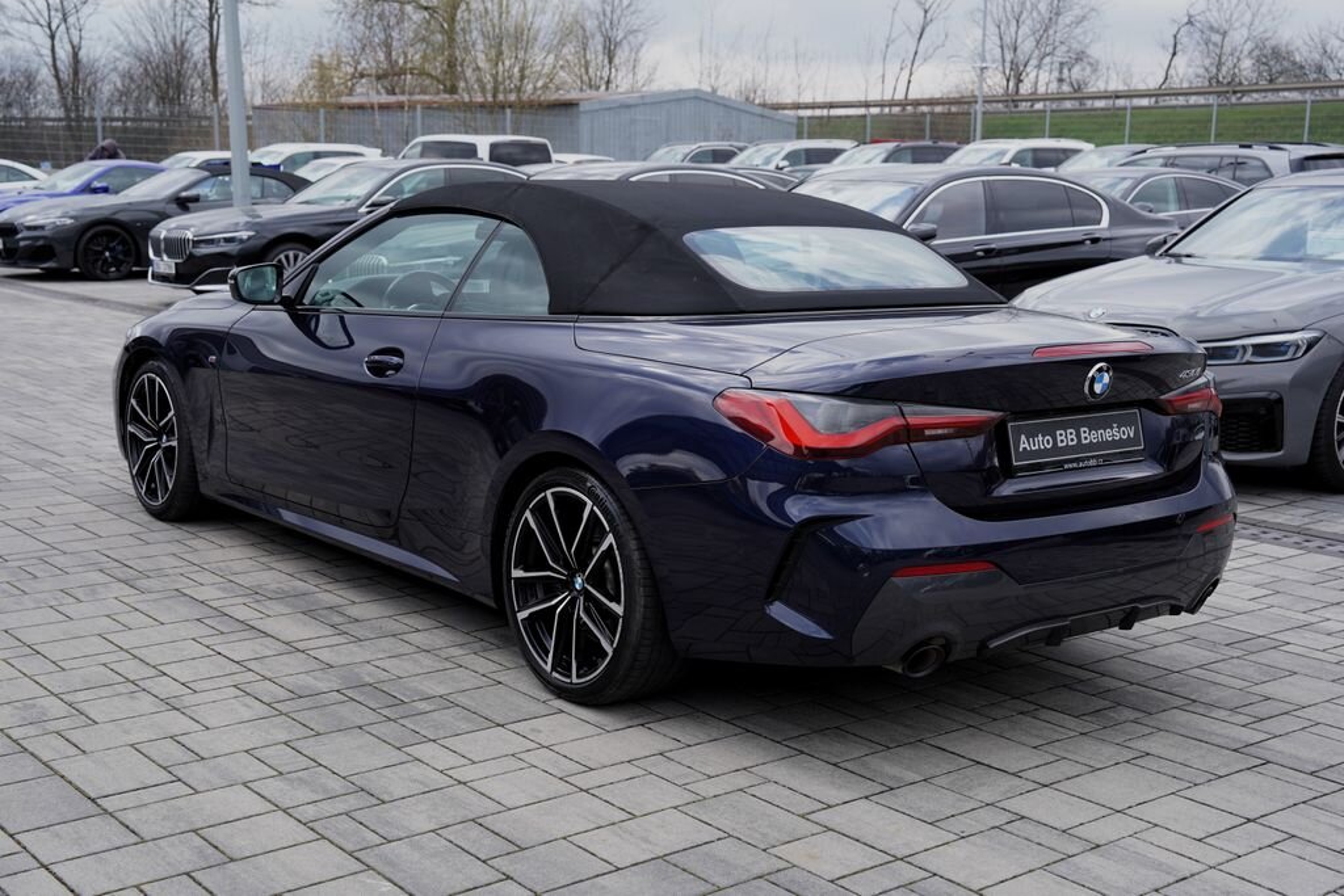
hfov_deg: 43.6
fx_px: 1680
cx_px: 672
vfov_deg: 29.9
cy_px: 448
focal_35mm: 45
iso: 100
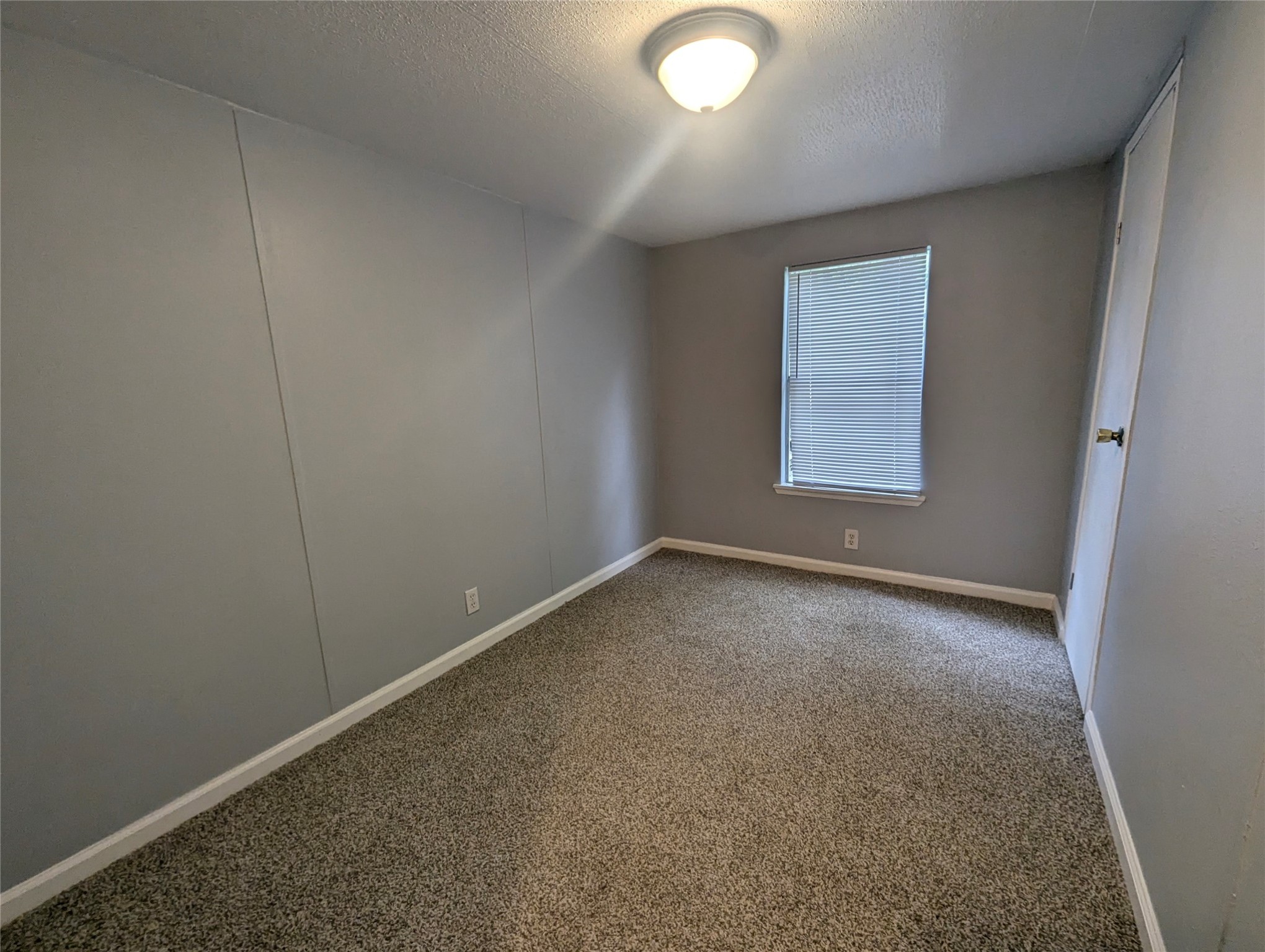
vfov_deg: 90.1
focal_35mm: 13
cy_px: 476
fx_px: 476
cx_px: 632
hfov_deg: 106.1
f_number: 2.2
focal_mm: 1.95
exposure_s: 1/60
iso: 134
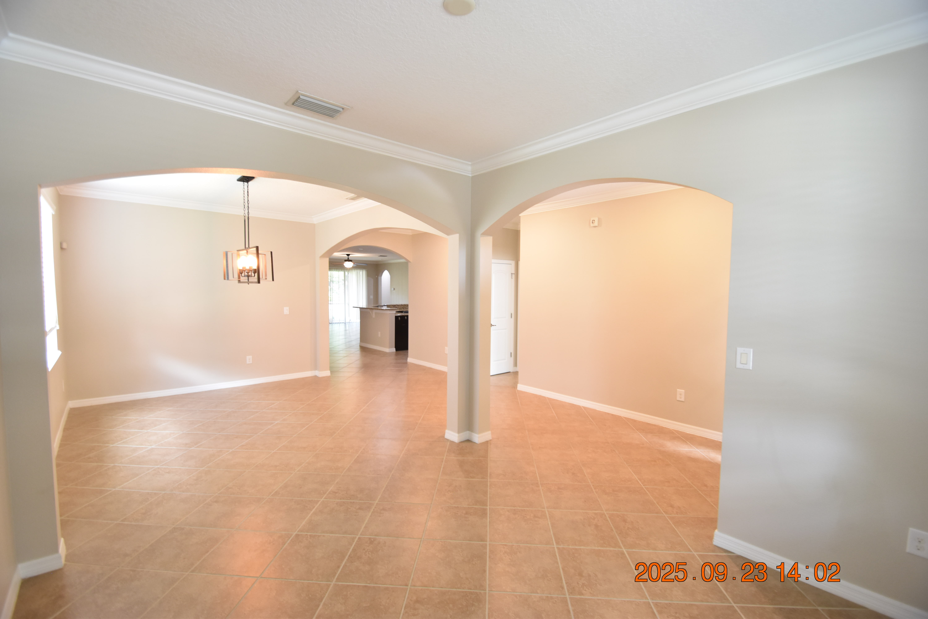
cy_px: 310
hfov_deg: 100.4
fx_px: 387
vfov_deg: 77.3
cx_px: 464
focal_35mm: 15
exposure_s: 1/30
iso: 800
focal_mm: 10
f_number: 3.5
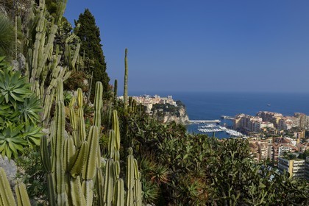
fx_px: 206
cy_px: 103
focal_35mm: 24
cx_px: 154
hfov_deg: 73.7
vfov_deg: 53.1
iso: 200
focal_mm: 24
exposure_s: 1/160
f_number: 18
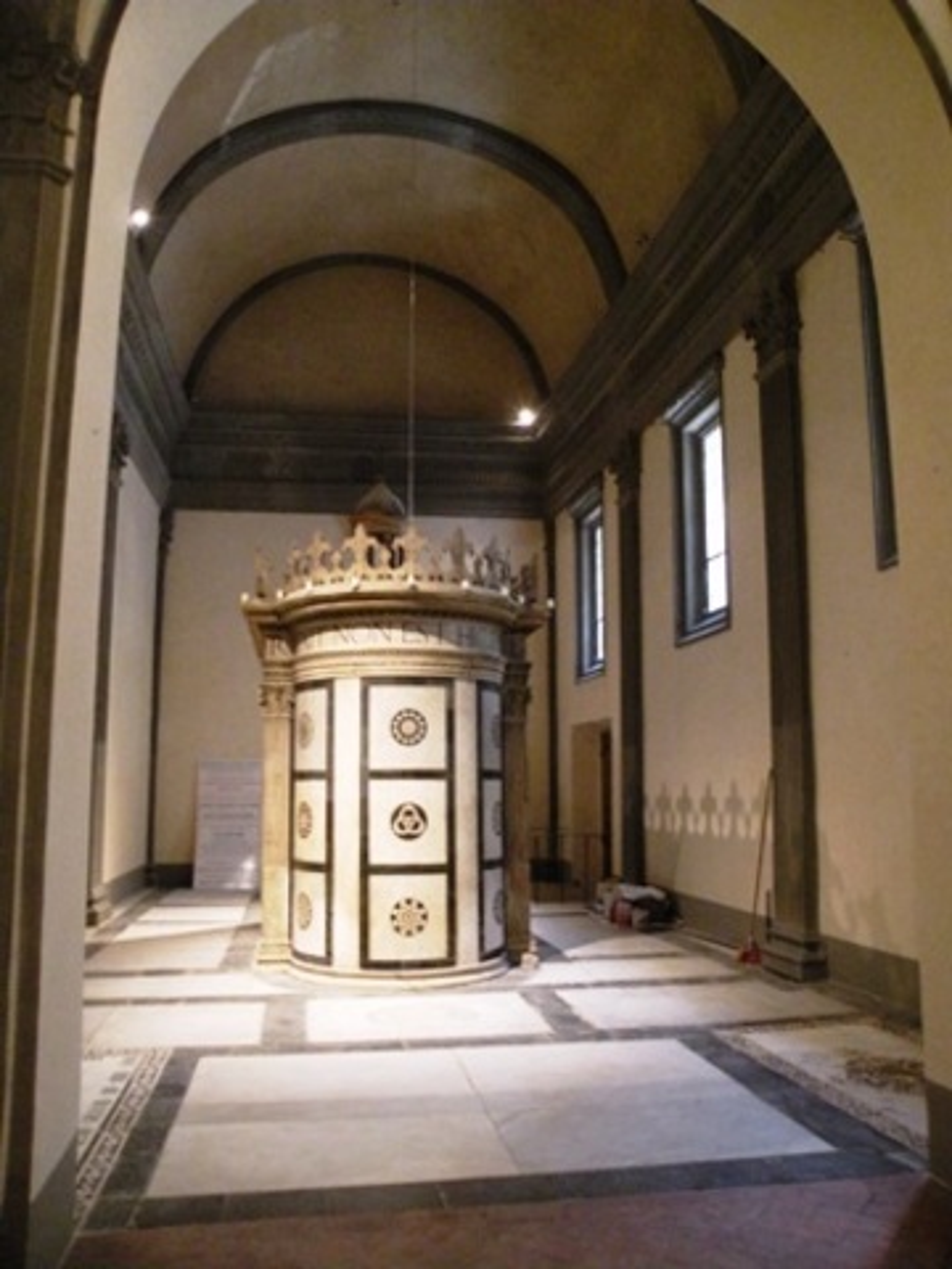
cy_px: 634
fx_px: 990
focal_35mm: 27
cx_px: 476
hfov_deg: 51.4
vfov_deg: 65.3
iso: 400
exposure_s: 1/21.3
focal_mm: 4.7
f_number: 2.8
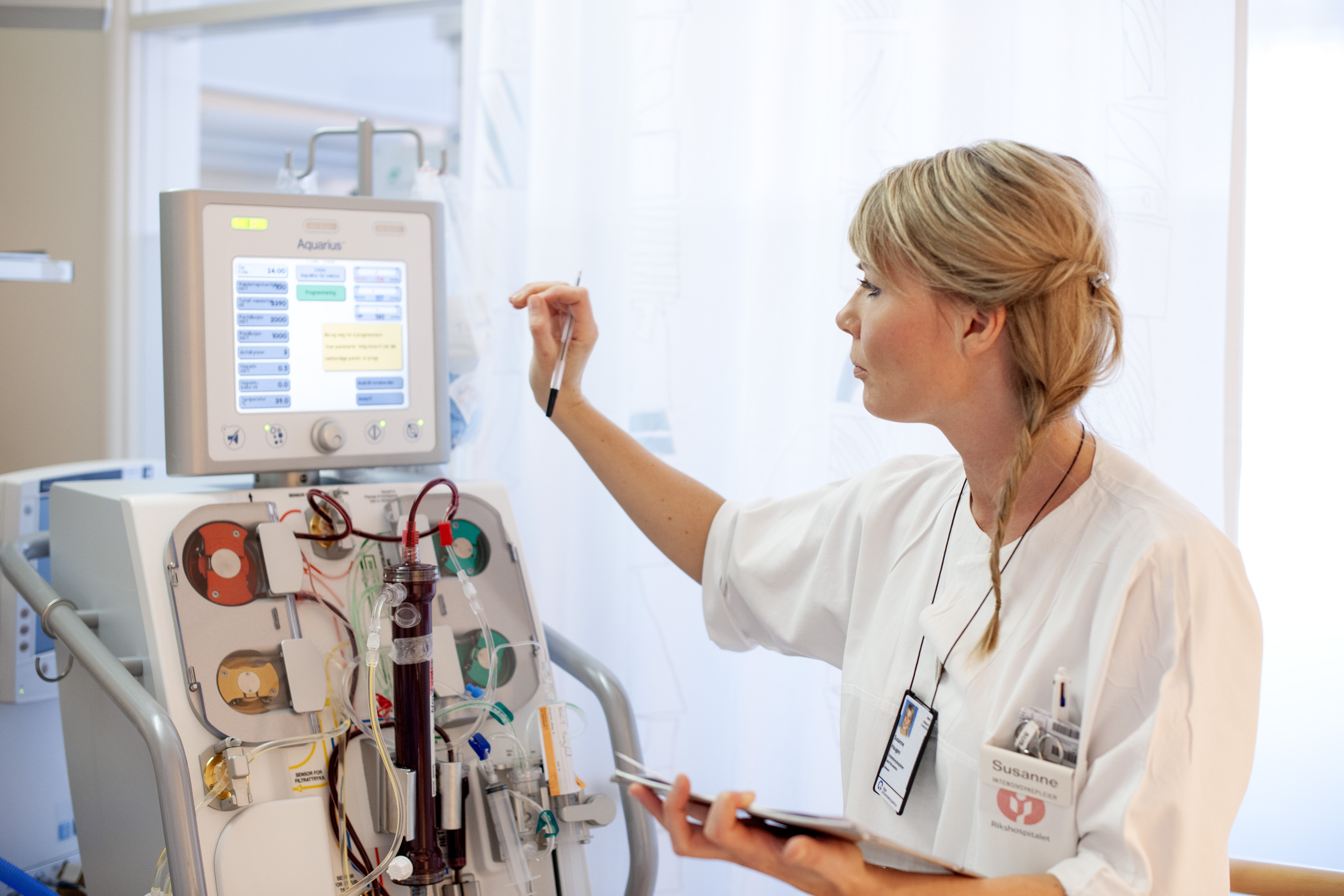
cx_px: 672
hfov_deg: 39.6
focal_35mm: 50
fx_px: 1867
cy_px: 448
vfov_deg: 27.0
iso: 800
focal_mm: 50
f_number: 2.8
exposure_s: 1/100
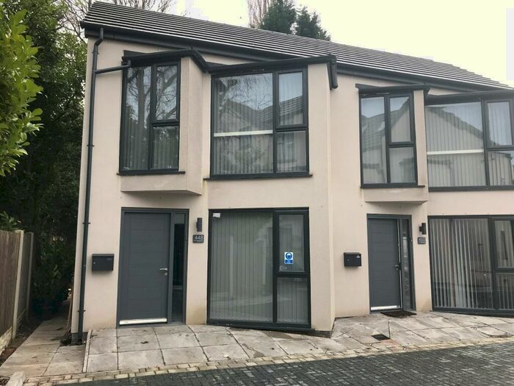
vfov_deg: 49.7
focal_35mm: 28
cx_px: 257
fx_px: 416
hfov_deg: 63.4
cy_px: 193
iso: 20
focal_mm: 3.99
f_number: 1.8
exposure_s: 1/166
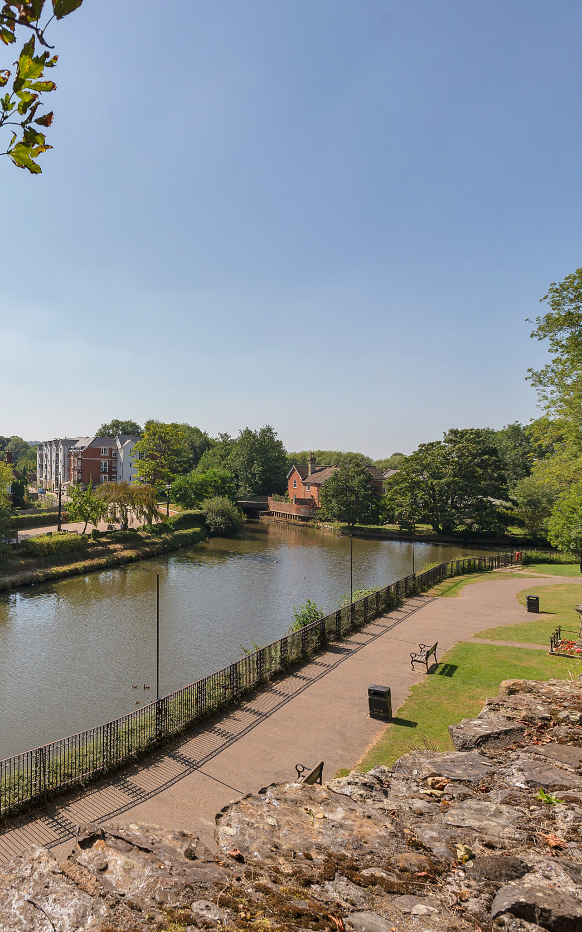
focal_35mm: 25
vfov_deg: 72.6
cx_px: -19
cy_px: 468
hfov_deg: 41.7
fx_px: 635
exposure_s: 1/800
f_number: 8
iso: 200
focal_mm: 16
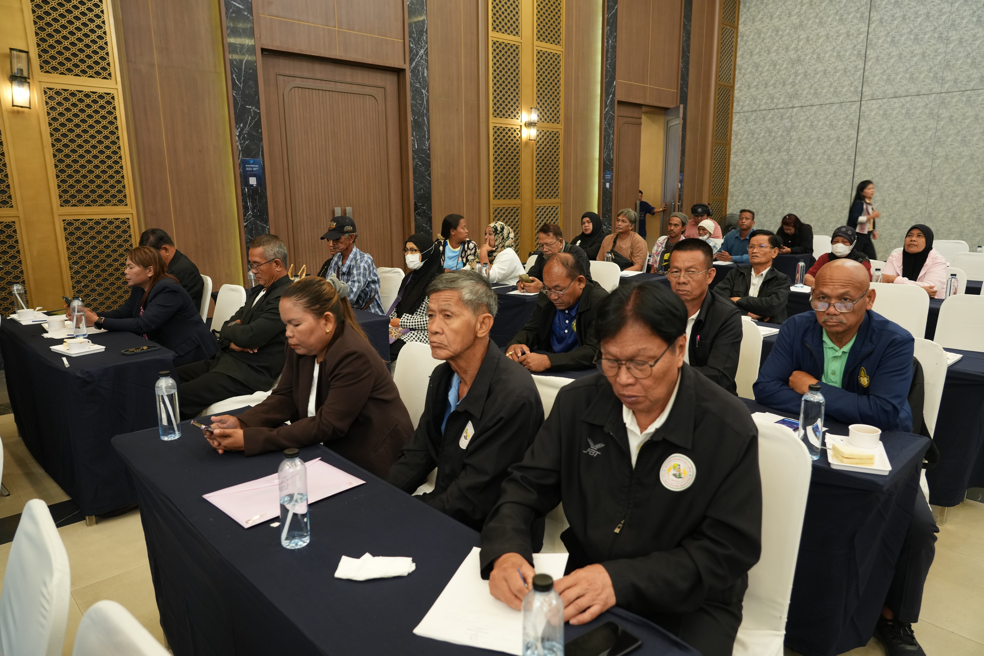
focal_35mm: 24
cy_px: 328
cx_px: 492
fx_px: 656
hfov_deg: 73.7
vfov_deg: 53.1
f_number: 4
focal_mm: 24
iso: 1250
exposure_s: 1/30
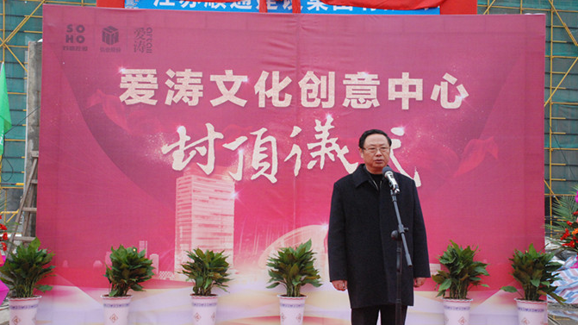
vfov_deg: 23.5
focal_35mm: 51
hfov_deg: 40.6
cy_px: 149
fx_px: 781
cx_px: 289
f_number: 10
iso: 1600
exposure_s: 1/400
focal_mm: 32
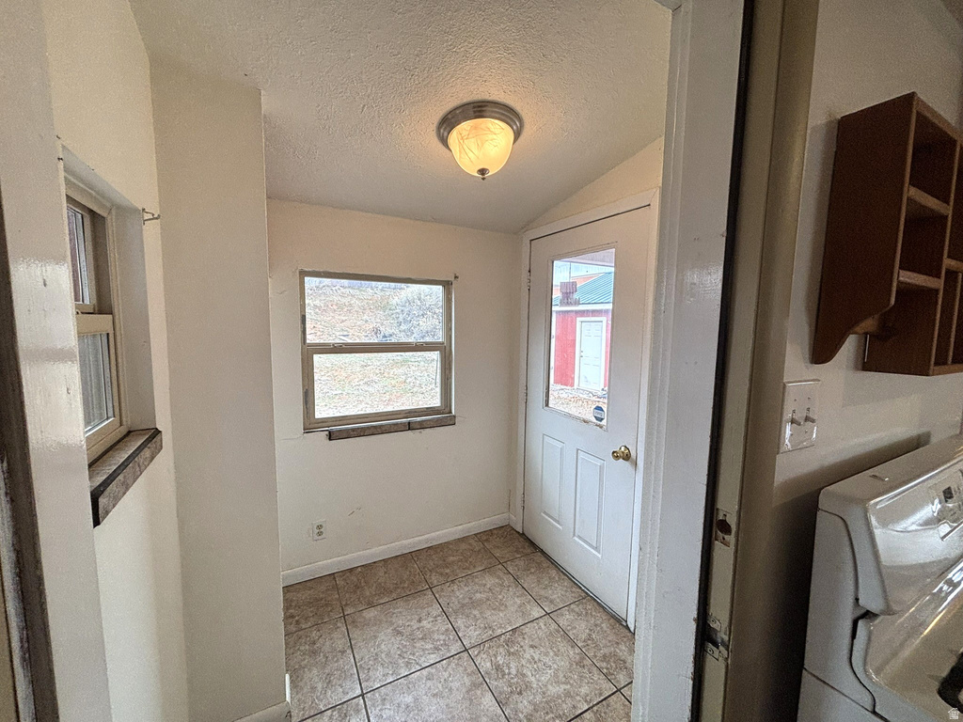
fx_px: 362
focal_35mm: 13
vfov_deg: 89.9
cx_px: 482
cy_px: 361
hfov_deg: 106.2
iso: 80
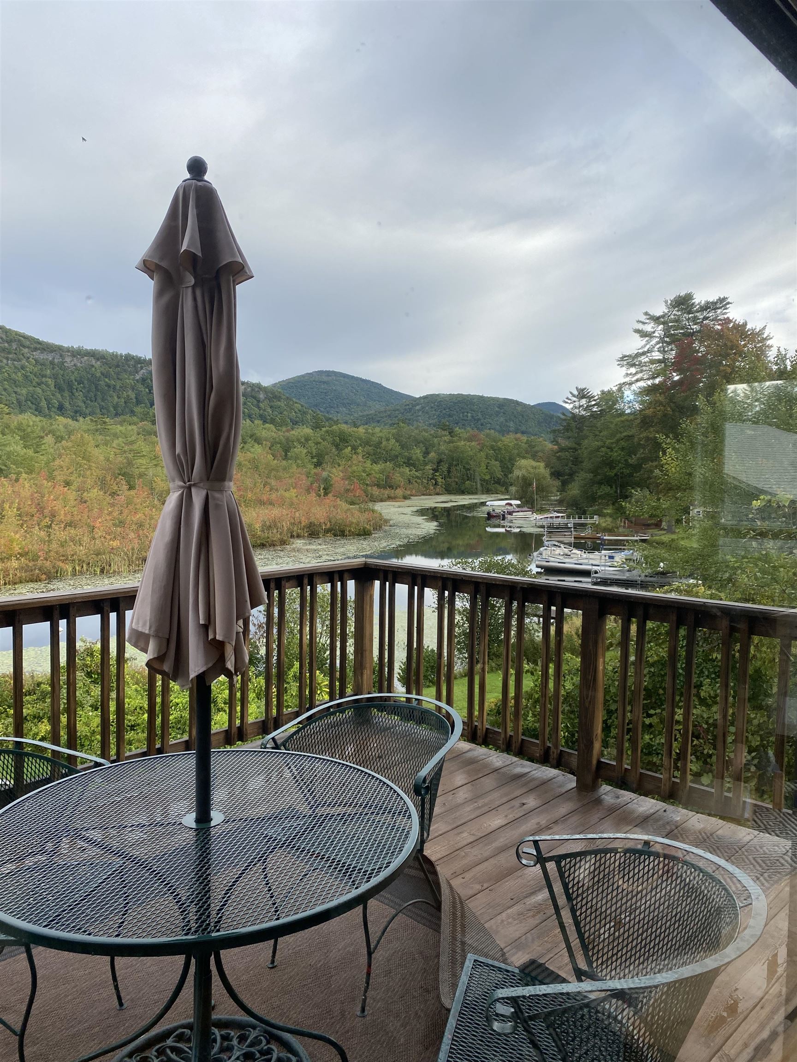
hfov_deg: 53.1
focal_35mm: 26
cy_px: 531
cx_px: 398
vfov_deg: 67.3
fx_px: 798
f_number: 1.8
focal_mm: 4.25
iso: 32
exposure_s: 1/685
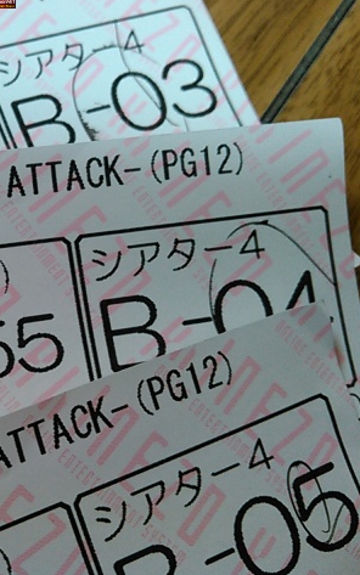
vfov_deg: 46.2
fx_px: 674
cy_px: 287
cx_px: 16
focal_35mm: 43
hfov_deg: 28.4
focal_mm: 4
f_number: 2.4
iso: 320
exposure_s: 1/16.7
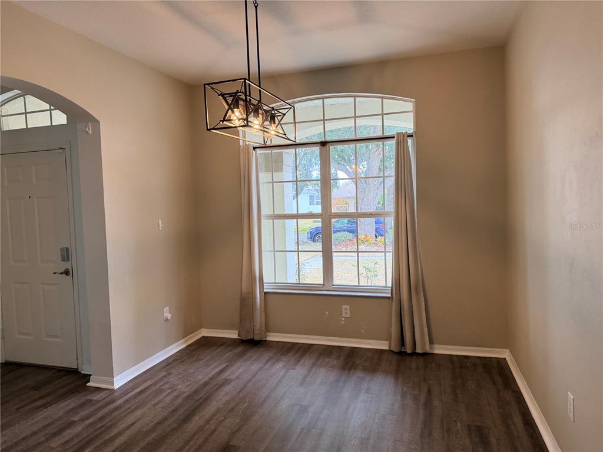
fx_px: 418
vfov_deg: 56.8
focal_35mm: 24
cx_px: 302
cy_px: 226
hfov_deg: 71.6
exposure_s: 1/223
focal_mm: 6.76
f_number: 1.78
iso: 200
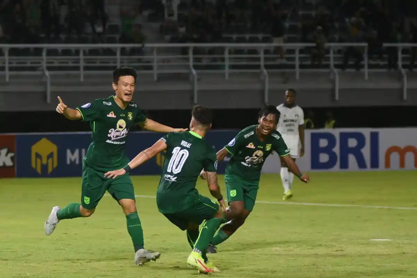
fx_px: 2085
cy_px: 139
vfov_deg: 7.6
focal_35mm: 180
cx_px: 208
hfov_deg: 11.4
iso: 1000
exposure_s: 1/1000
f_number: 2.8
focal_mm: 120
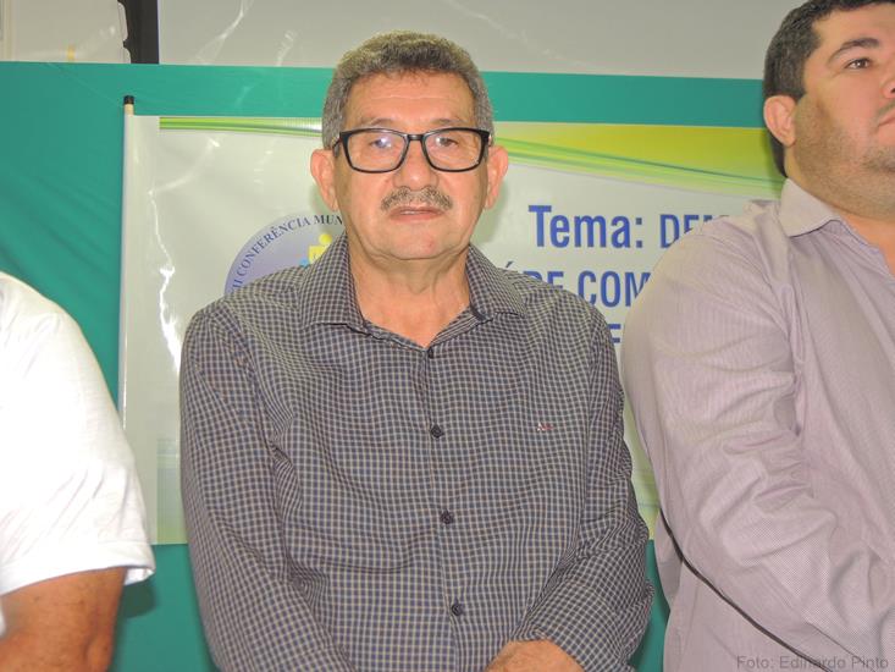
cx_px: 448
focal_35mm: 50
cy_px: 336
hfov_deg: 38.2
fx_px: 1293
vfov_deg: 29.1
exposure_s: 1/40
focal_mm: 8.9
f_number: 3.6
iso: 200
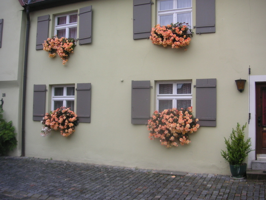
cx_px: 133
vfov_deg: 38.7
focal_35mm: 37
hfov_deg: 50.1
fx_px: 284
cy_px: 100
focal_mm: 6.1
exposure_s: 1/350
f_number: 2.8
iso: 50
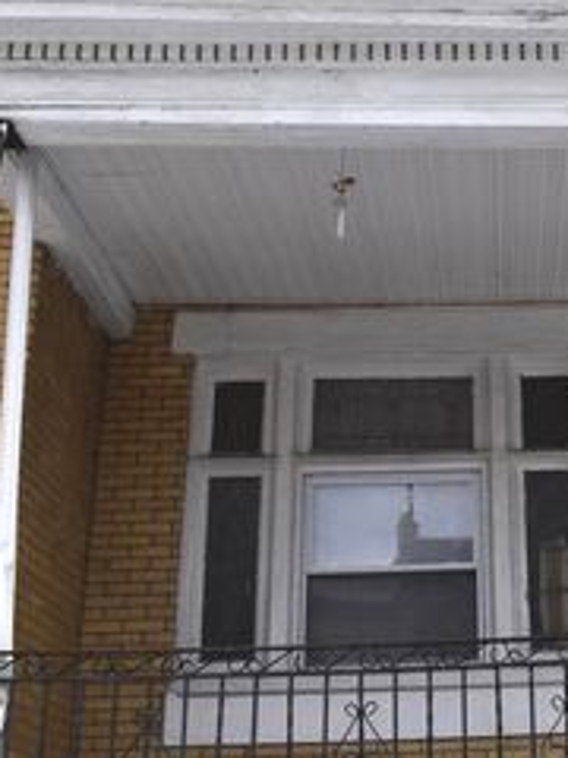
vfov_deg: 32.0
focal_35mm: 60
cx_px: 622
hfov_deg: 23.0
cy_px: 267
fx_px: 1313
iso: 140
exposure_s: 1/250
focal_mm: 20
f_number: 8
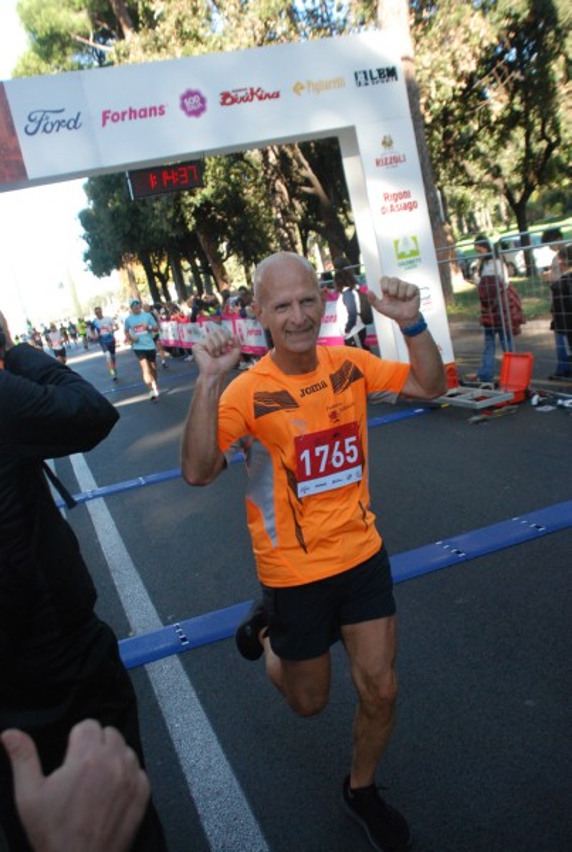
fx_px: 854
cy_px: 426
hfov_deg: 37.1
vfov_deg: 53.0
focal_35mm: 36
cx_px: 286
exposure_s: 1/640
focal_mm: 24
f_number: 4
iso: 1000
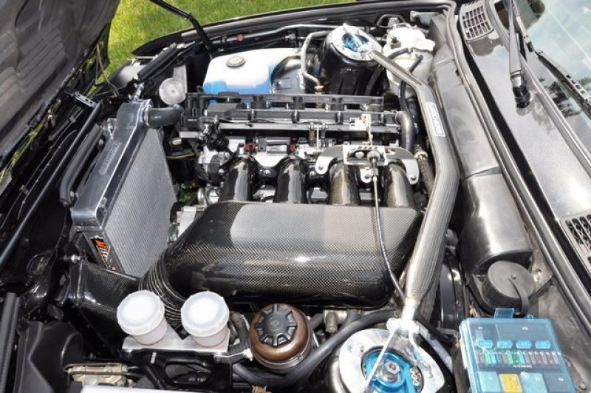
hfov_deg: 67.5
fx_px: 443
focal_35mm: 27
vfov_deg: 47.8
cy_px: 196
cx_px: 296
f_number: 10
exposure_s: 1/200
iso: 200
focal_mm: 18
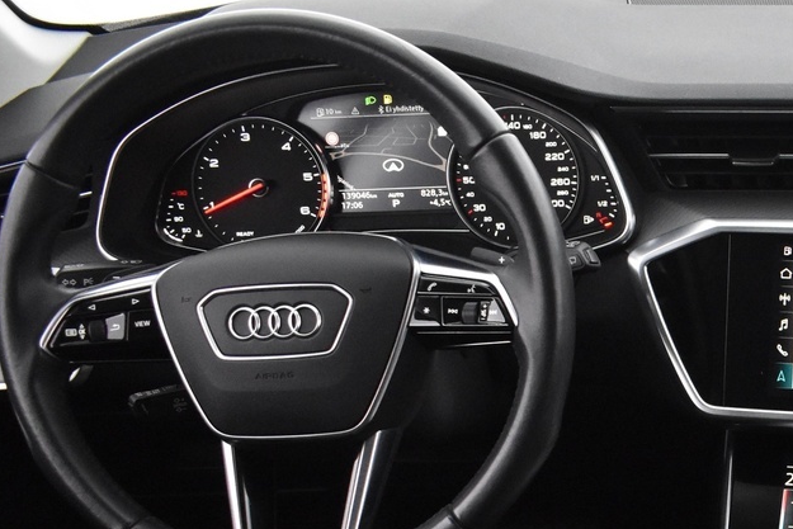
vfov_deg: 18.3
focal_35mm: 70
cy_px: 661
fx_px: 1542
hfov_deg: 26.4
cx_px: 893
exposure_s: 1/30
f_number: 3.5
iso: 3200
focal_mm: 18
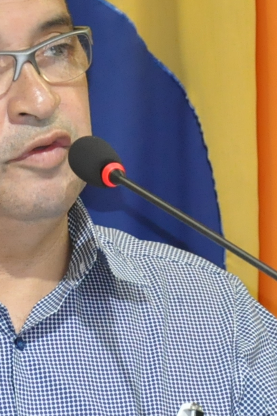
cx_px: 32
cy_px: 188
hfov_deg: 3.7
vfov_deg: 5.6
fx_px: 4240
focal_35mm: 367
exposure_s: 1/60
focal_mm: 70
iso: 2000
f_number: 5.3
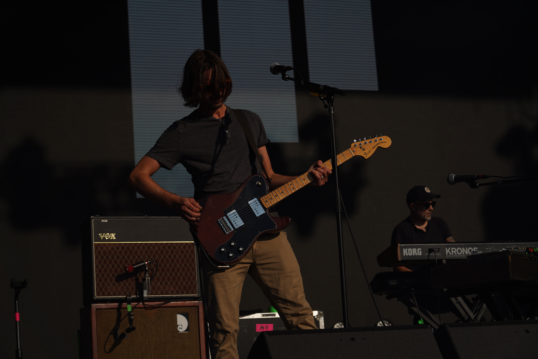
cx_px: 269
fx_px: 1345
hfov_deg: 22.6
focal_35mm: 90
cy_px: 180
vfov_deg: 15.2
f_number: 8
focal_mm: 90
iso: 100
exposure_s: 1/1250
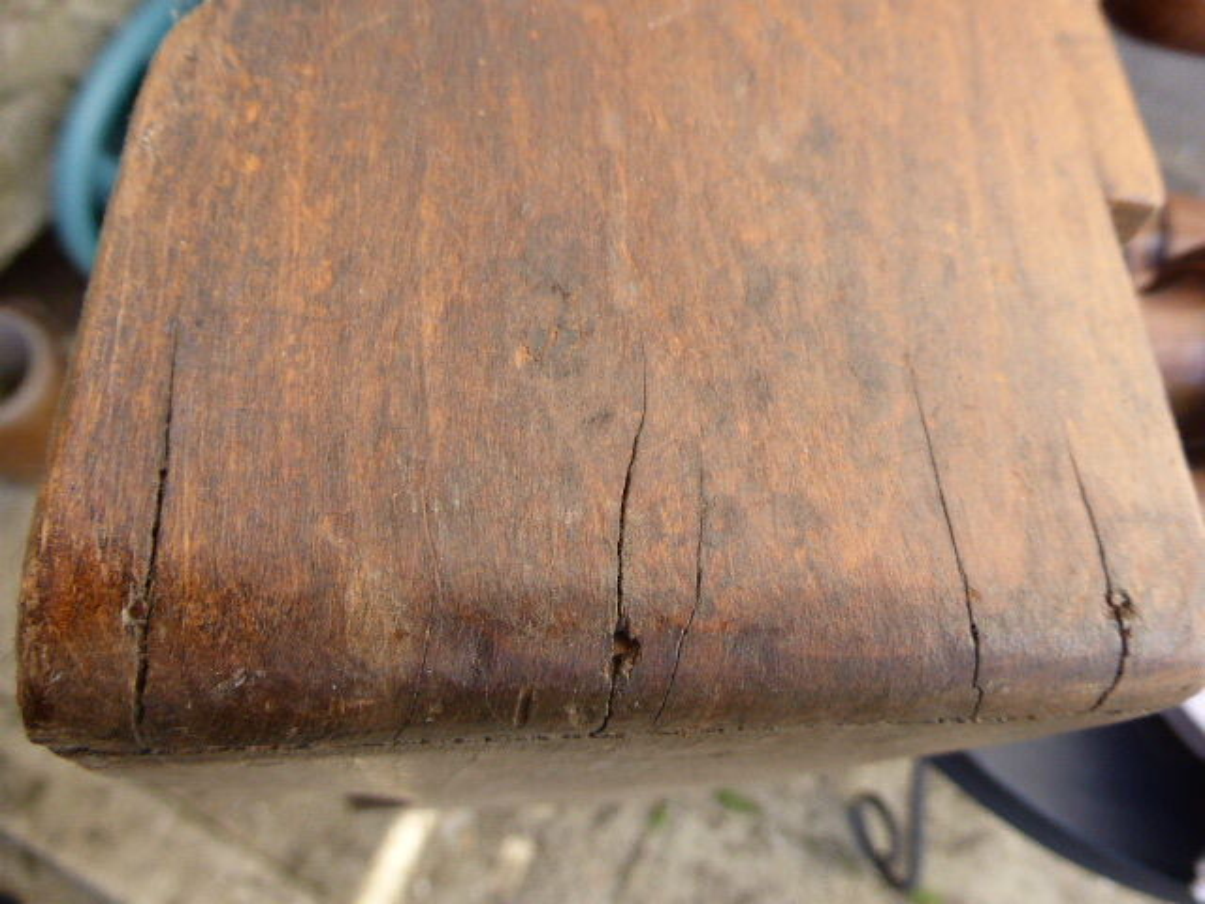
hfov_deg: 69.4
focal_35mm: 25
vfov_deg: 54.9
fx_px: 870
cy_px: 452
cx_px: 602
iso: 200
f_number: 3.3
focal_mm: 4.3
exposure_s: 1/250
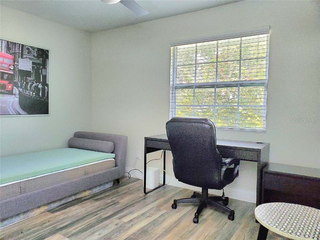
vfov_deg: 53.1
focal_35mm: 26
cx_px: 160
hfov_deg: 67.3
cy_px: 120
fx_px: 240
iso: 250
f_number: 2.4
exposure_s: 1/85.5
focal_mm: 4.3
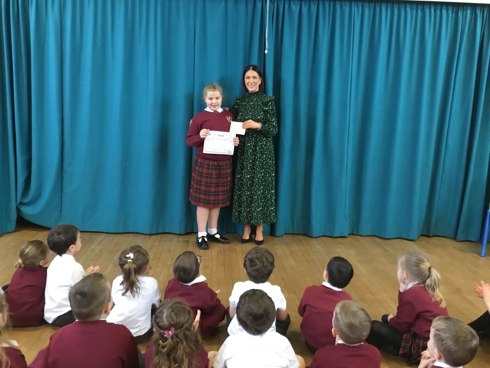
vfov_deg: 45.4
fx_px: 439
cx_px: 245
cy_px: 184
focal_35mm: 31
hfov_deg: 58.4
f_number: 2.4
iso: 200
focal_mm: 3.3
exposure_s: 1/25
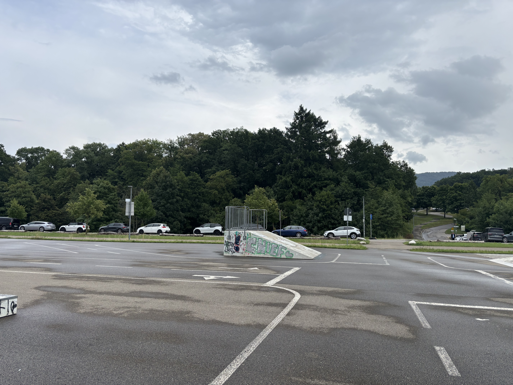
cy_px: 192
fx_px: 385
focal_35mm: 26
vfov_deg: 53.1
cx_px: 256
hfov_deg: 67.3
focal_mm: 5.96
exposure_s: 1/3788
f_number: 1.6
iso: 50
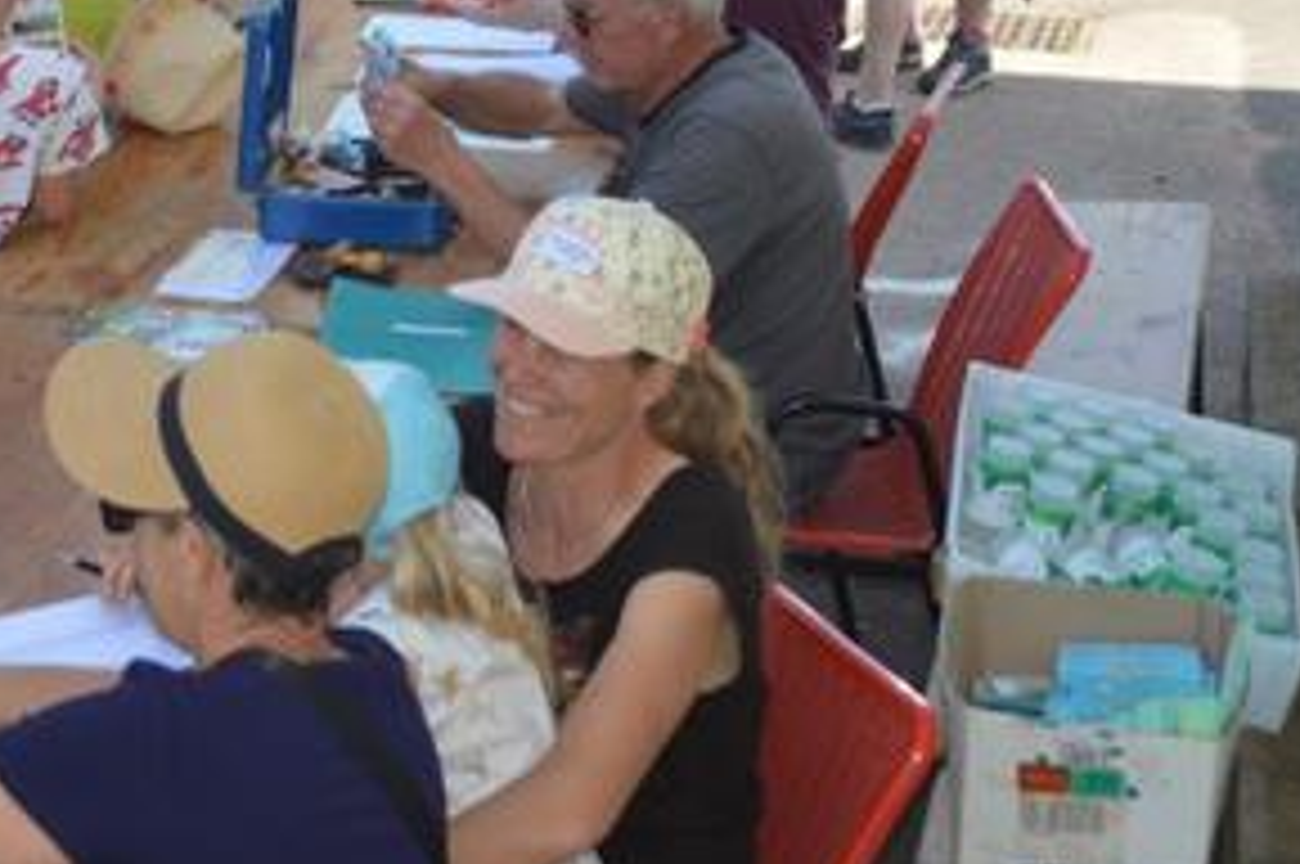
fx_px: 3354
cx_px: -45
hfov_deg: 21.1
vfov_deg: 14.4
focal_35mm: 93
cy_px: -65
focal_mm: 28
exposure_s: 1/200
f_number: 5.6
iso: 100
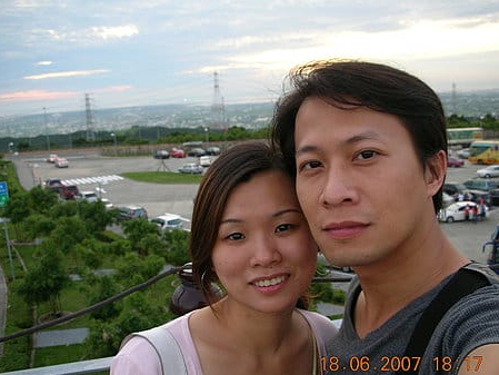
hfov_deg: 47.8
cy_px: 199
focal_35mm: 39
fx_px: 562
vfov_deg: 36.8
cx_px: 239
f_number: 3
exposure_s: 1/107
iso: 50
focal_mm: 5.8
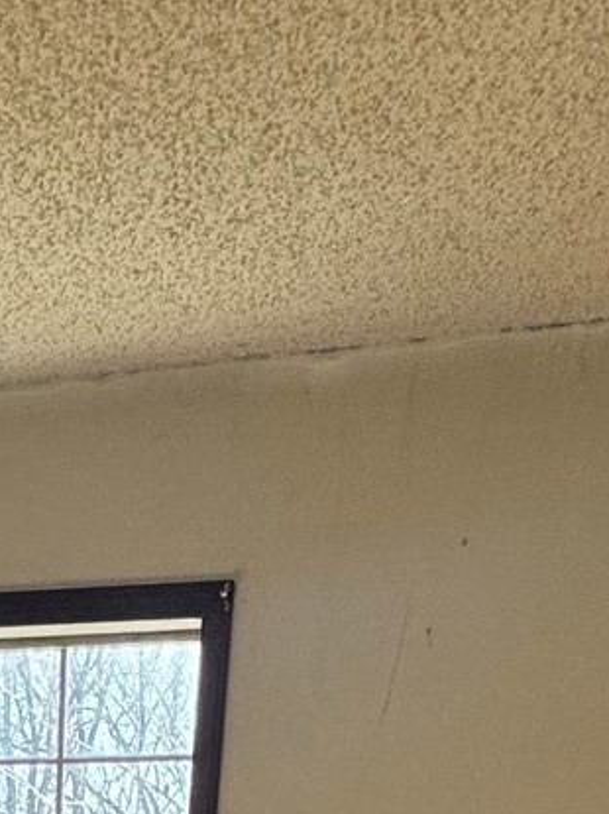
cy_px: 1600
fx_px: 1526
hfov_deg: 21.5
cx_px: -49
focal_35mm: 65
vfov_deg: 19.1
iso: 100
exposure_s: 1/99
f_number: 2.2
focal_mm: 2.22
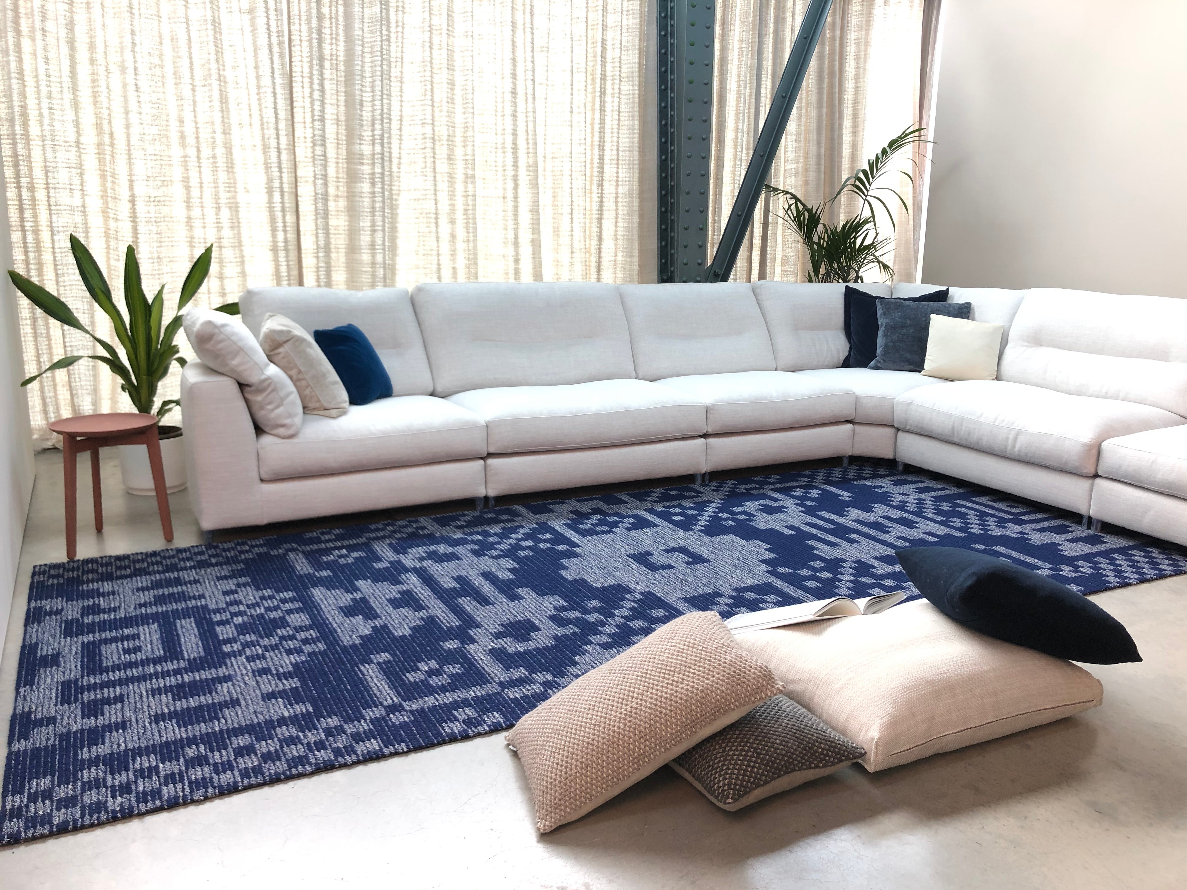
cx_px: 594
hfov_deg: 63.4
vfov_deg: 49.7
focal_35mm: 28
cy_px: 445
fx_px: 960
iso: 40
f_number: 1.8
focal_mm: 3.99
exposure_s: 1/33
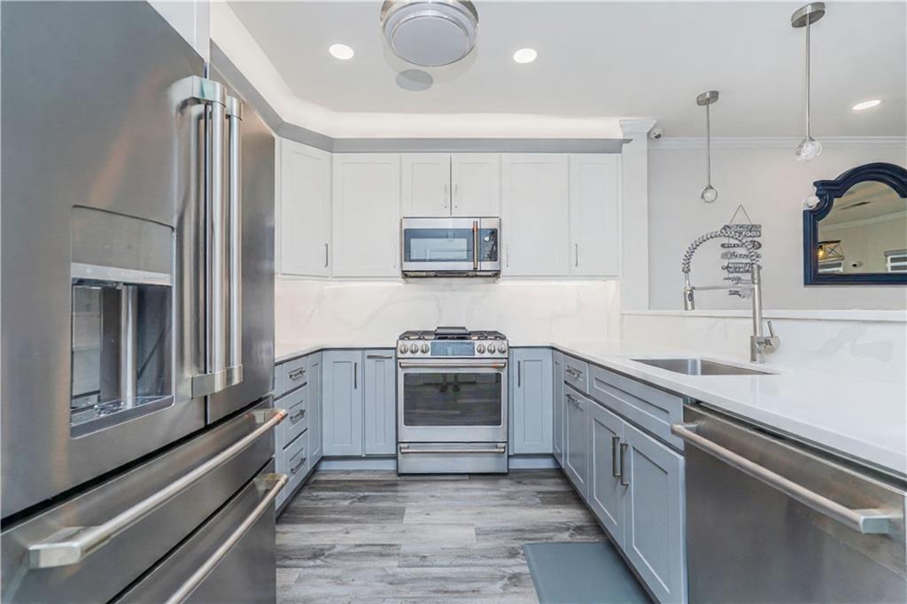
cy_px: 302
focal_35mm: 16
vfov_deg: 73.7
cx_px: 454
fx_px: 403
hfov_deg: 96.8
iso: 50
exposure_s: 1/60
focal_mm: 16
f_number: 5.6
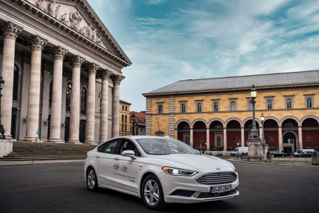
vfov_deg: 40.0
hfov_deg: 57.2
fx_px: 292
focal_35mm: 33
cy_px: 106
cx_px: 160
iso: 160
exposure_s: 1/125
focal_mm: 33
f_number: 4.5
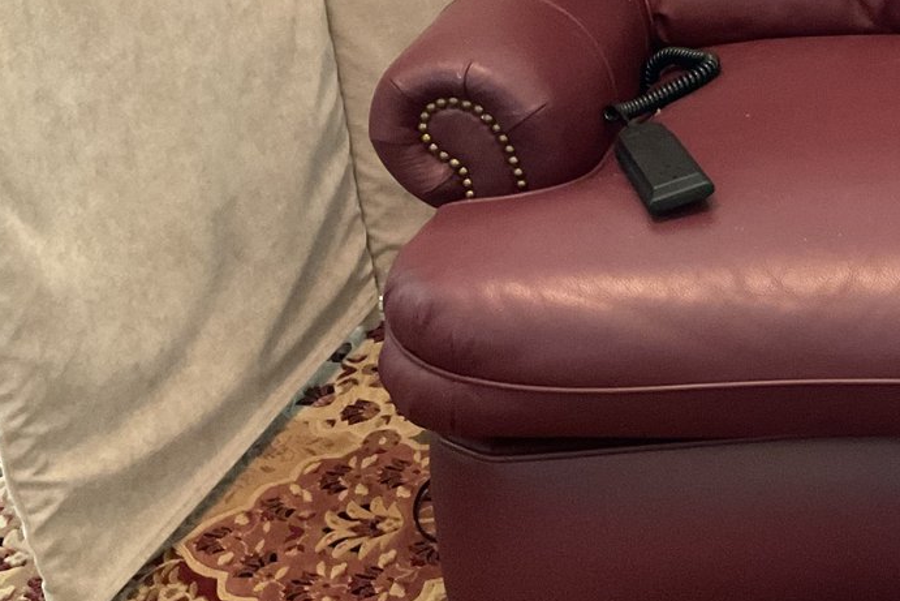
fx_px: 1650
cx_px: 895
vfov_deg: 20.4
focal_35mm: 66
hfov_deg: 28.6
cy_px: 140
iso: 500
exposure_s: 1/30
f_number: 1.8
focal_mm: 3
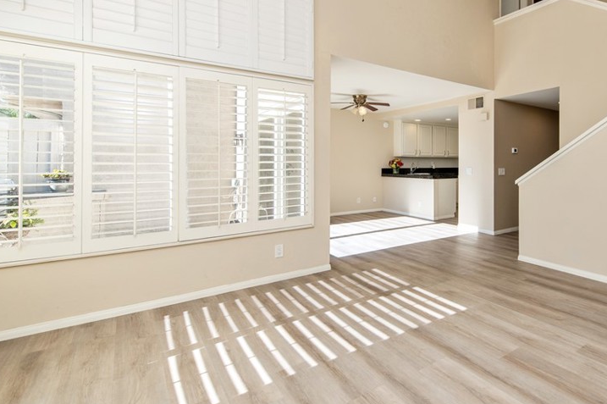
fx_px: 337
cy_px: 166
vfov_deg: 61.4
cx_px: 397
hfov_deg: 81.6
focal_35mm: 20
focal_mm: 14
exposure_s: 1/160
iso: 100
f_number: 5.6
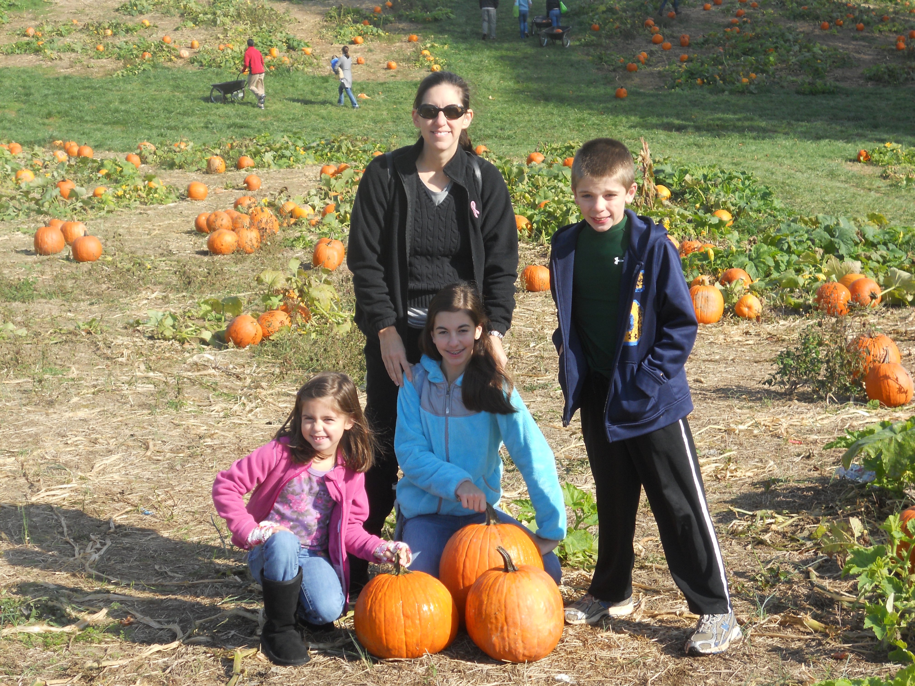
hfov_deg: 29.8
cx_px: 458
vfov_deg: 22.6
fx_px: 1718
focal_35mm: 65
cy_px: 343
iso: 80
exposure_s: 1/200
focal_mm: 11.7
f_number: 5.3
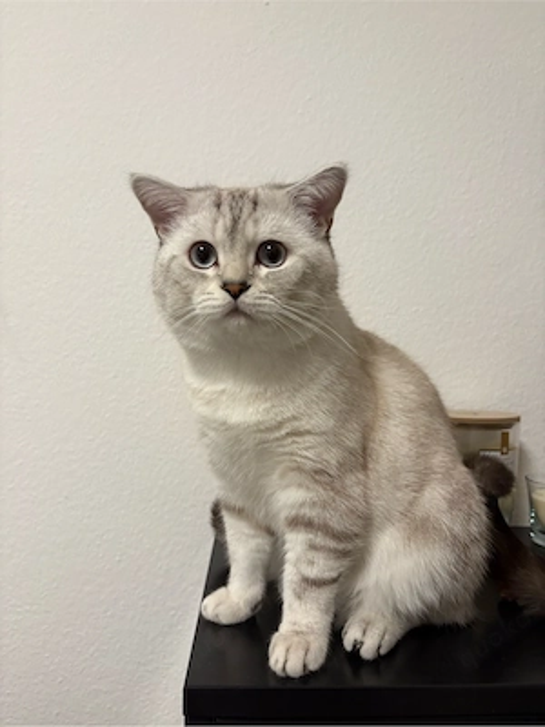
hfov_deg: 53.1
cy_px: 364
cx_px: 272
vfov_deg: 67.3
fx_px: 546
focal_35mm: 26
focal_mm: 5.96
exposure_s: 1/50
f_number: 1.6
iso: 125
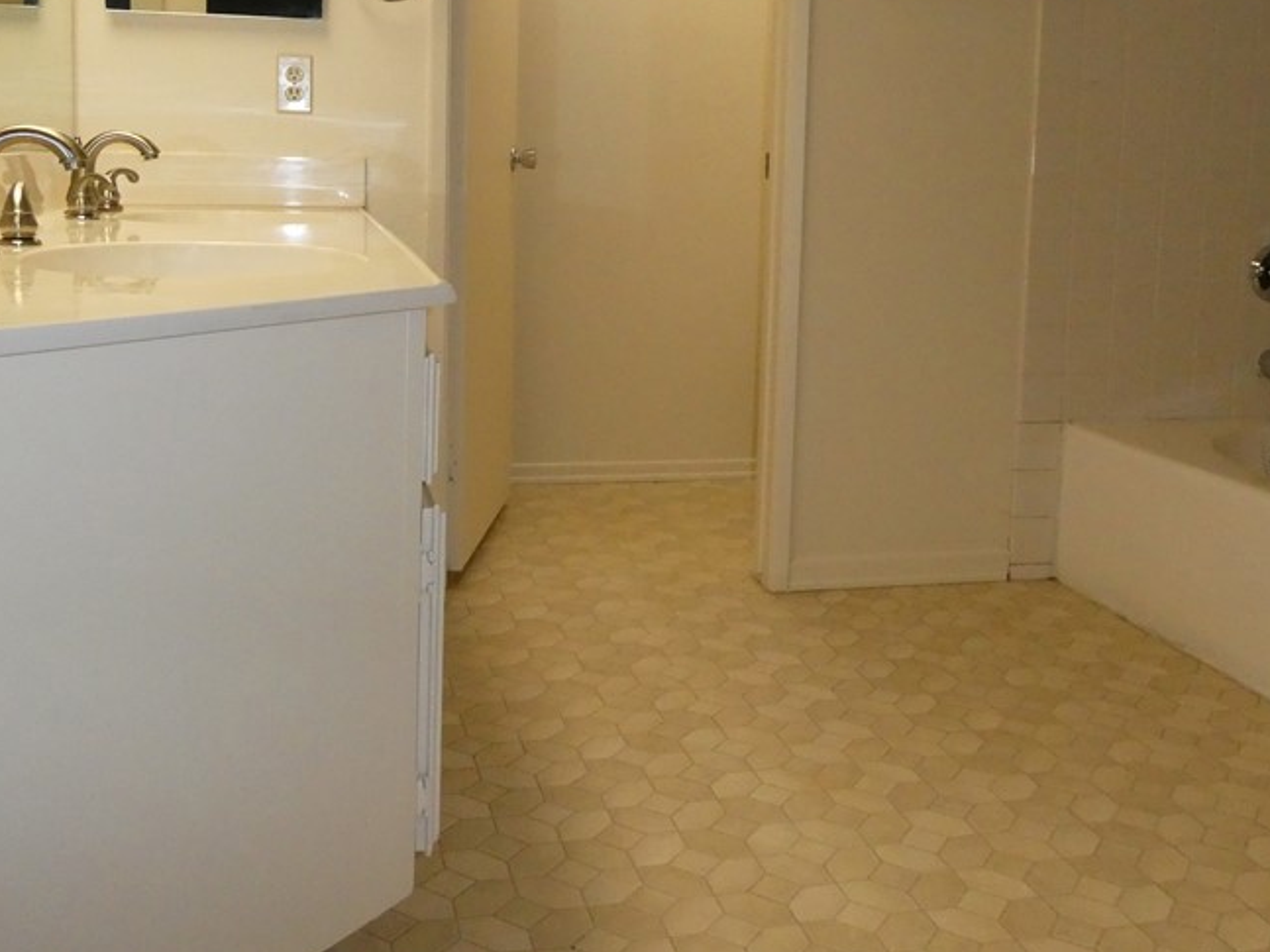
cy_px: 285
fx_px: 1394
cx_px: 585
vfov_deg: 37.1
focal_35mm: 38
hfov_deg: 48.9
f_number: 3.3
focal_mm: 4.3
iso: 640
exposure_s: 1/60
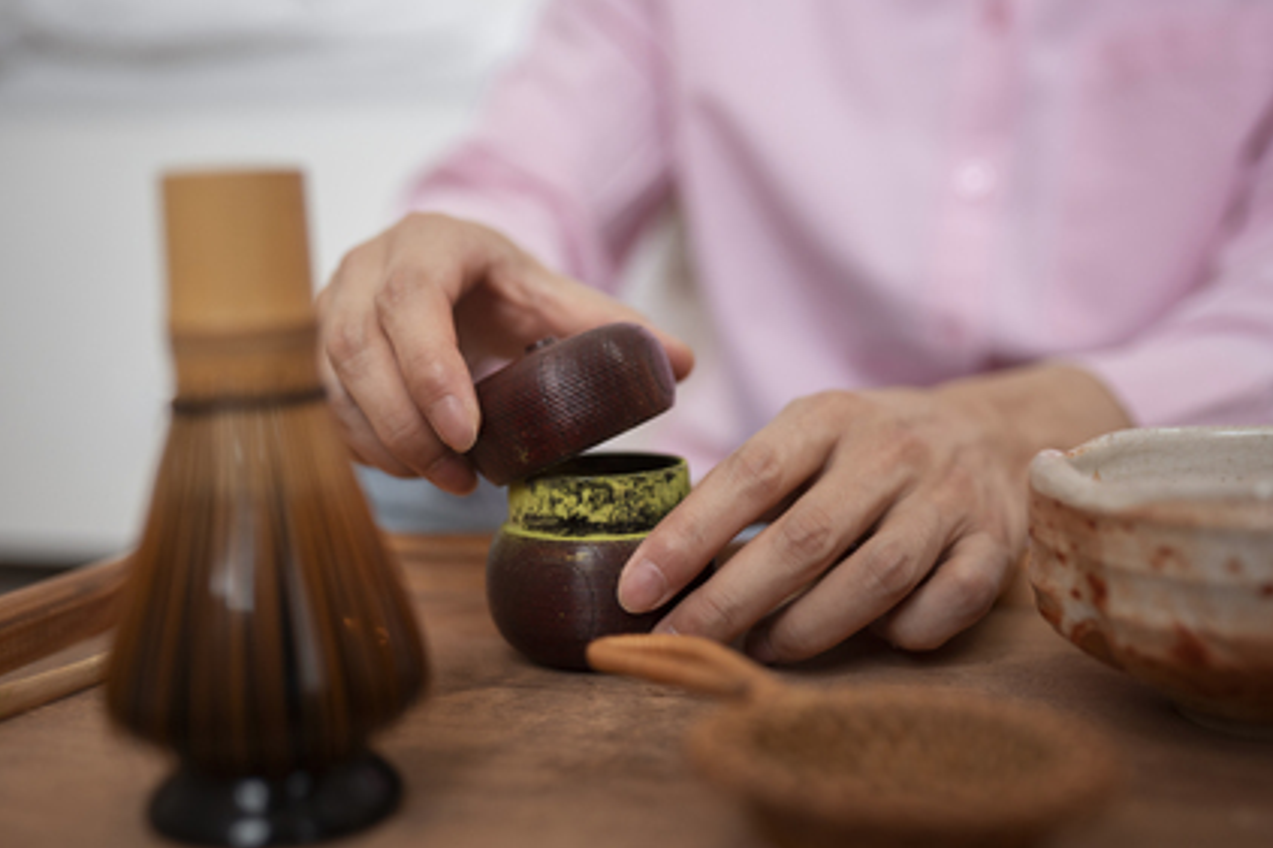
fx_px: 1343
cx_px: 667
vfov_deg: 35.0
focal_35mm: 38
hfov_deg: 50.7
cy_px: 448
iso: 800
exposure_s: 1/250
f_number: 2
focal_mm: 35
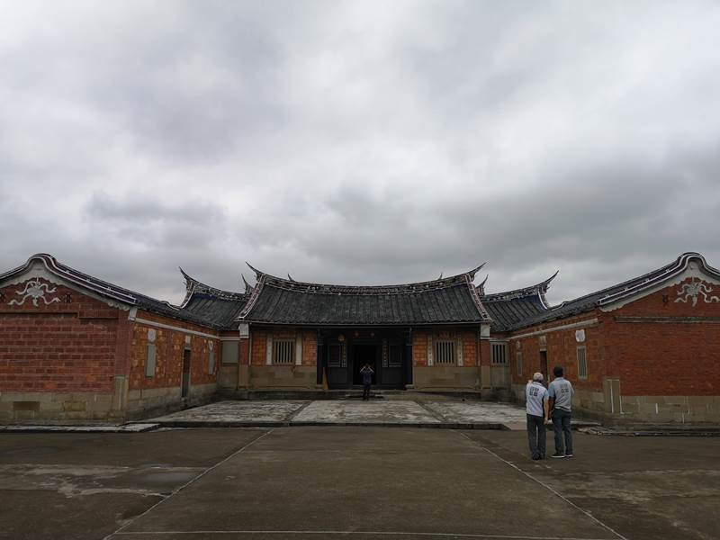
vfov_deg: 51.4
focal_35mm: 27
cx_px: 360
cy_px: 270
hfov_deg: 65.3
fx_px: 562
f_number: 1.8
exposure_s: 1/380
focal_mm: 3.95
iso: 50
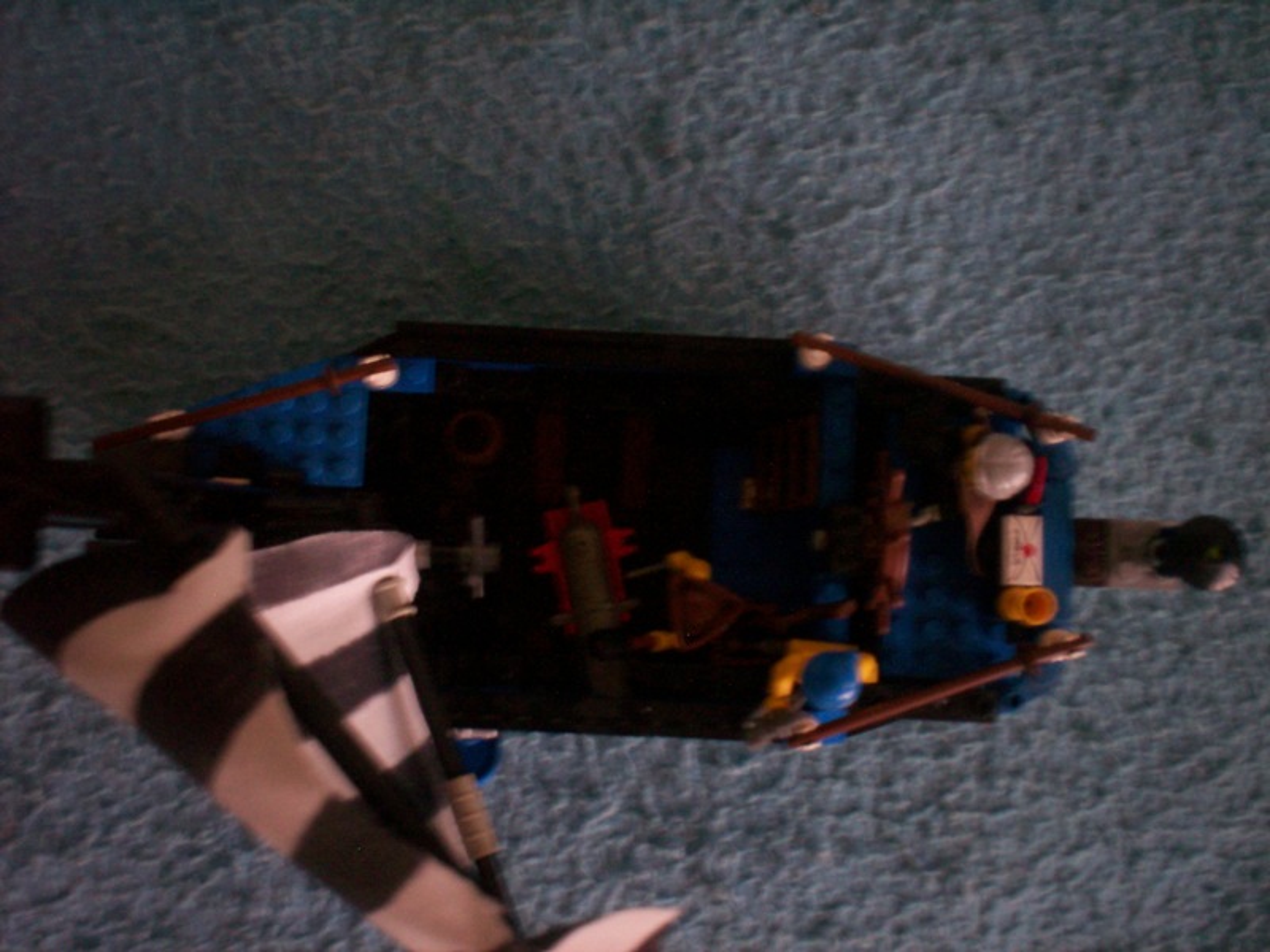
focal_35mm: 36
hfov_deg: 51.4
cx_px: 635
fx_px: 1321
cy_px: 476
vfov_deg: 39.7
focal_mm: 6
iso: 200
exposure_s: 1/8
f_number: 4.5
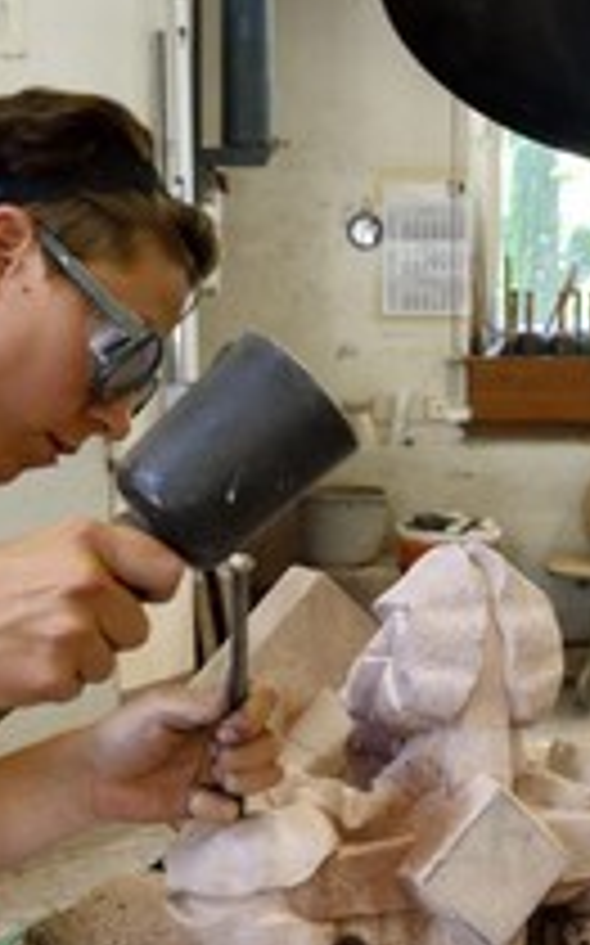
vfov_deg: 34.5
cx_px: 390
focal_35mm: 59
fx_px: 1520
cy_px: 508
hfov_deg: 21.9
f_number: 8
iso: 1600
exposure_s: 1/100
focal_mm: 29
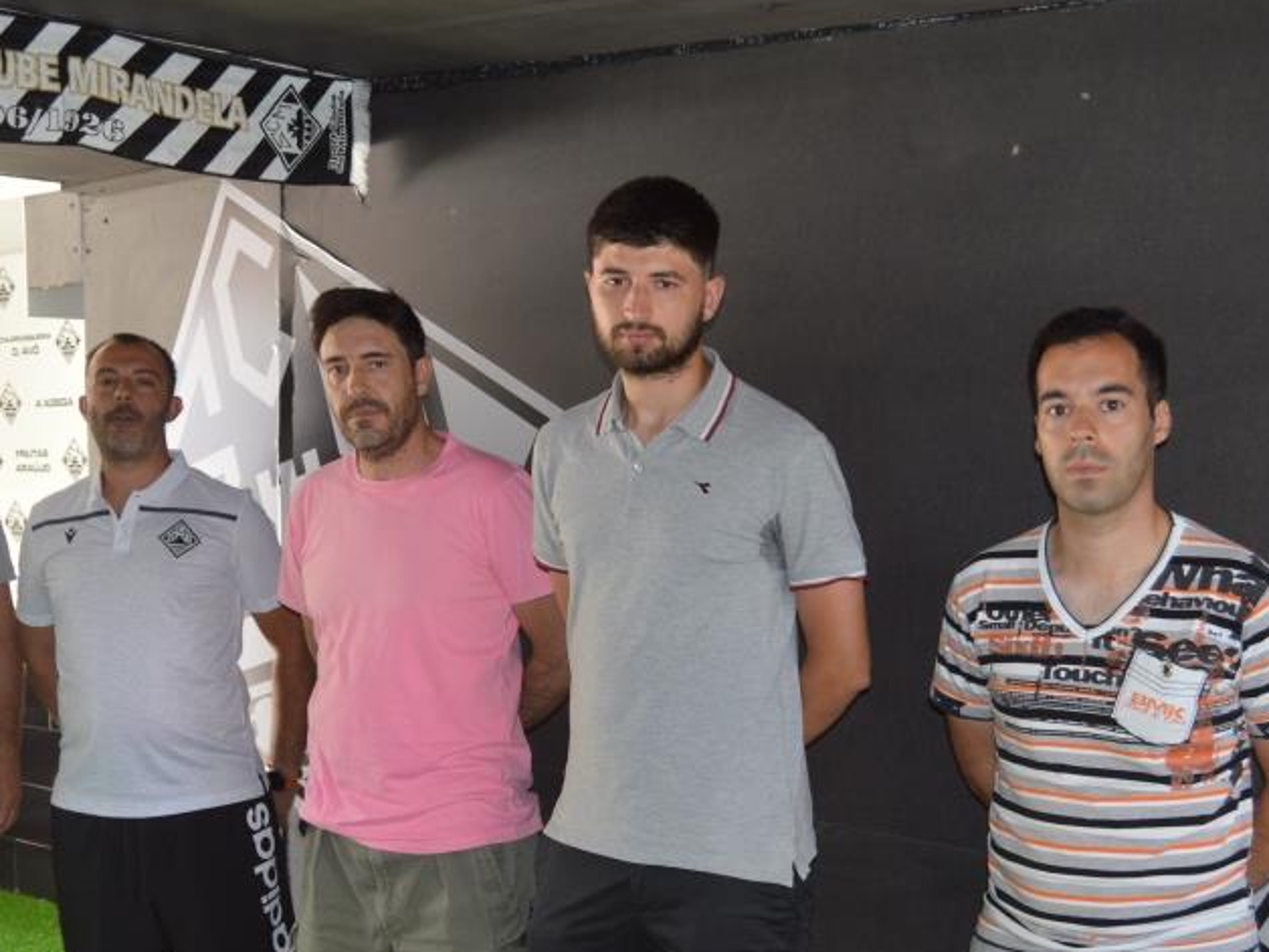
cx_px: 614
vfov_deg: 30.8
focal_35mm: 47
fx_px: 1723
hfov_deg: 40.4
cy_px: 539
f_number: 4
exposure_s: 1/80
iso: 400
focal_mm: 20
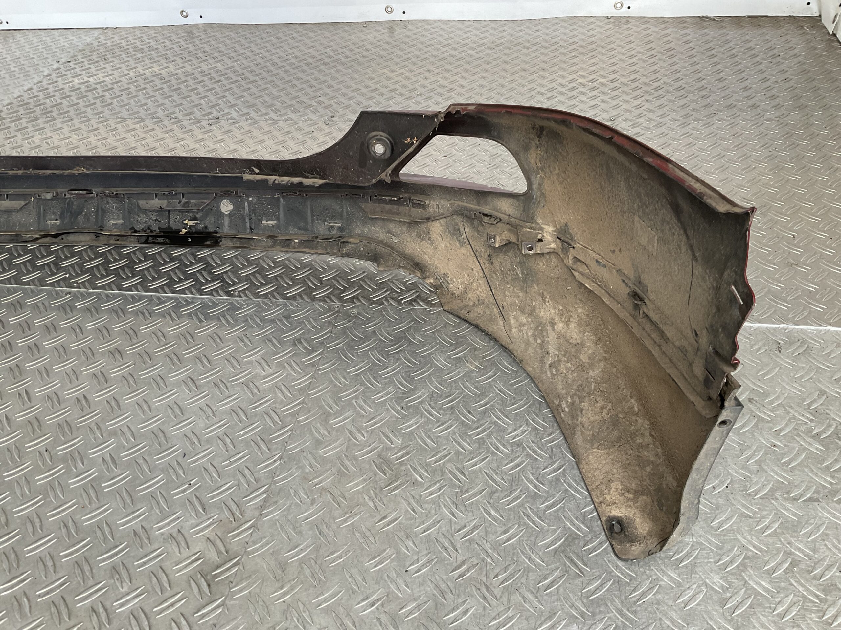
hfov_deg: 61.7
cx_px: 420
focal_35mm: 29
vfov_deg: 48.2
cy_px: 315
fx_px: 705
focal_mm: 3
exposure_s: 1/120
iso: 64
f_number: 1.8
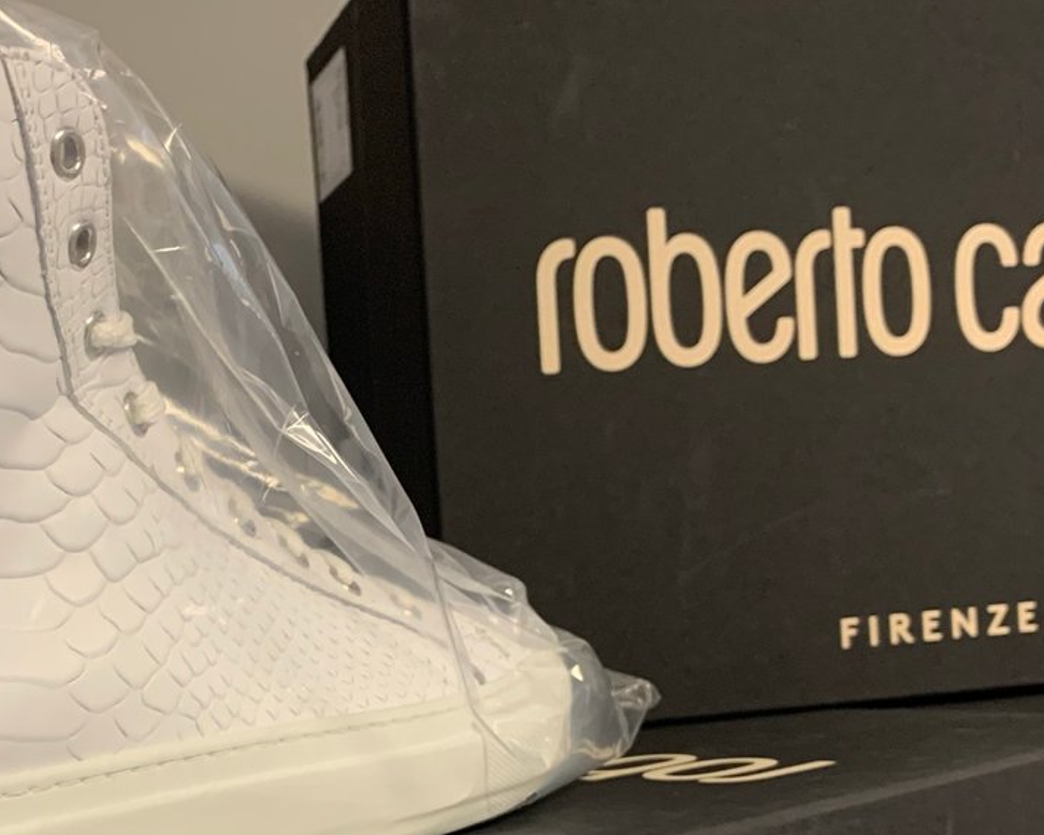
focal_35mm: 54
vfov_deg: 27.4
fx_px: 1669
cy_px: 693
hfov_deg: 34.2
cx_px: 296
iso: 250
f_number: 1.8
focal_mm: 4.25
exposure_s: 1/60
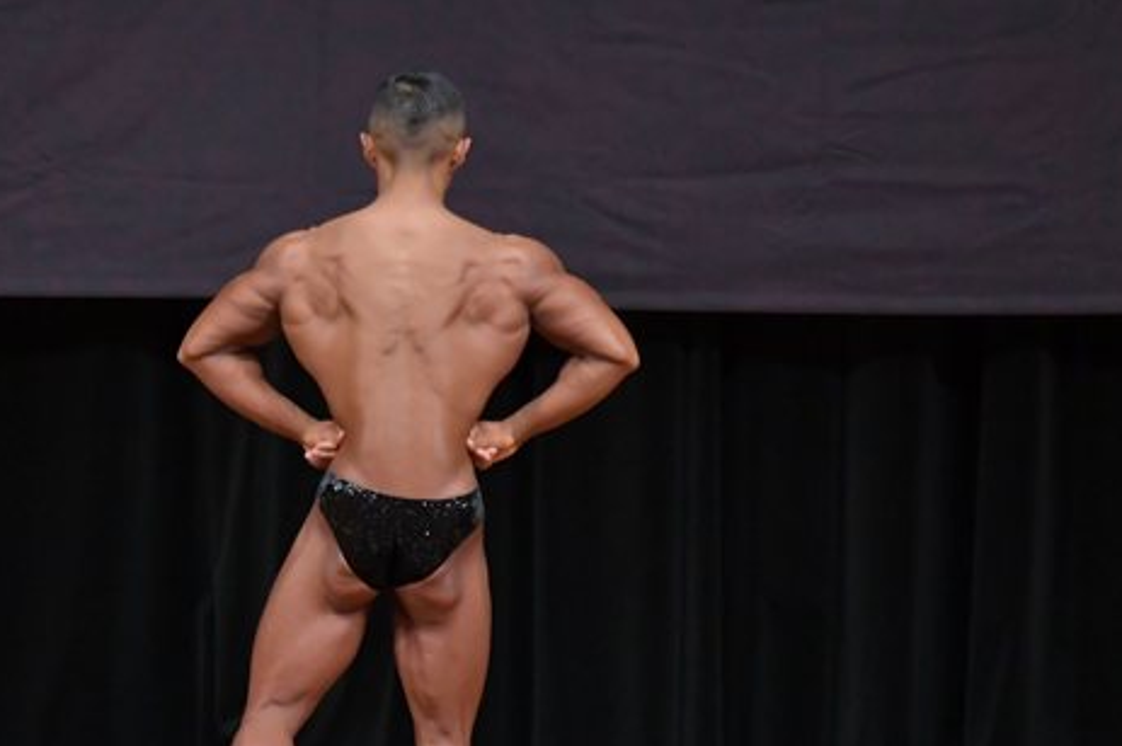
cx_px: 345
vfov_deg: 3.2
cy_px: 504
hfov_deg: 4.8
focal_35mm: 427
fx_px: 13298
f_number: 5.6
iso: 4000
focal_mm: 170
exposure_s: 1/400
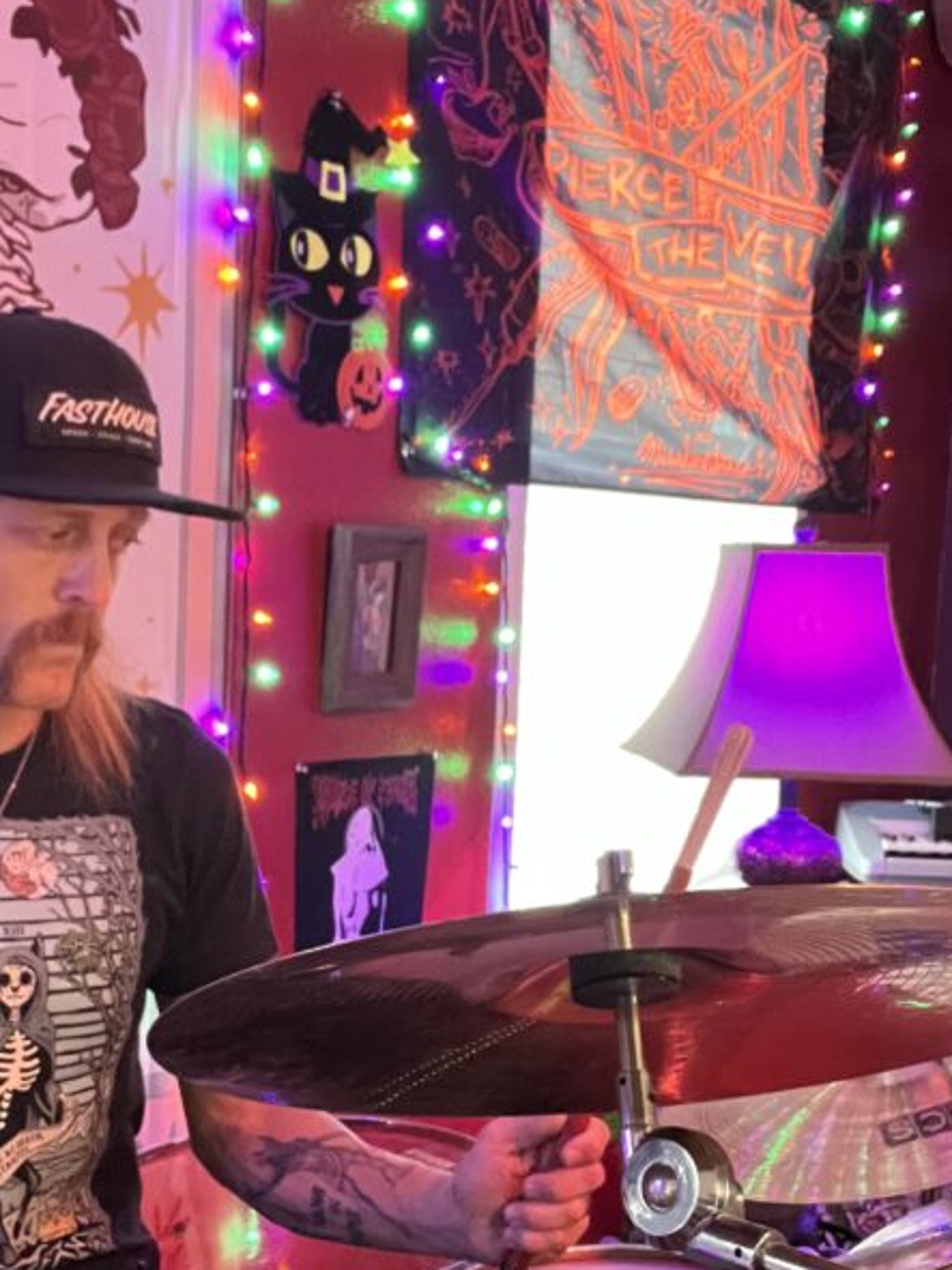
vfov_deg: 36.6
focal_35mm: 52
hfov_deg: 27.9
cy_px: 797
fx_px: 1907
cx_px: 344
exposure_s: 1/15
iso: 800
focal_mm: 2.71
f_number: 2.2
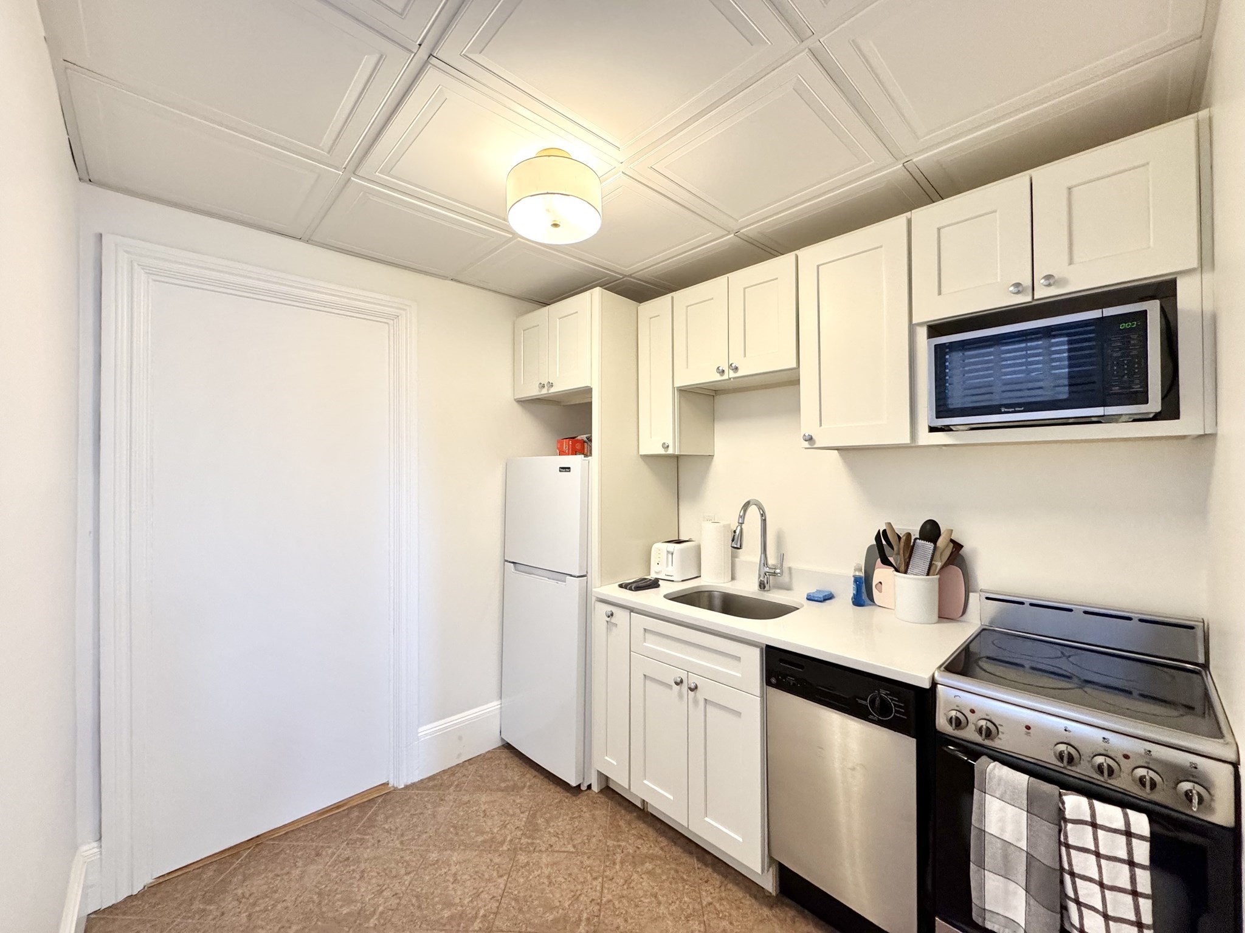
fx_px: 504
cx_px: 622
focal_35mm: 14
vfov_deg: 85.7
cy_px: 466
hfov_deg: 102.1
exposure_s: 1/120
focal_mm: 2.22
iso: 320
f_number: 2.2
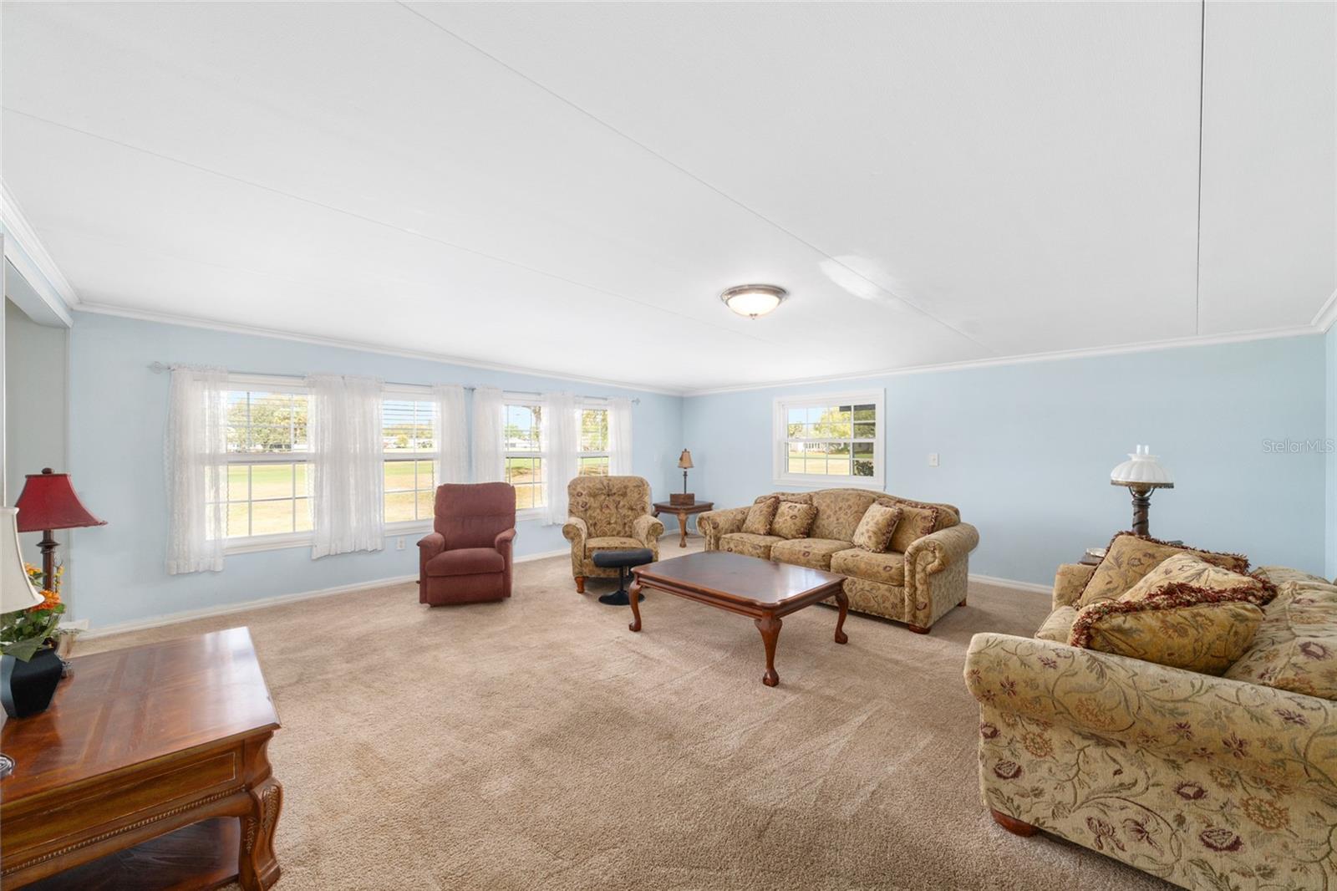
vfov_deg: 81.2
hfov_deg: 104.3
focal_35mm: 14
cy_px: 446
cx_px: 668
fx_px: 520
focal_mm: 14
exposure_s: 1/20
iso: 400
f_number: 8
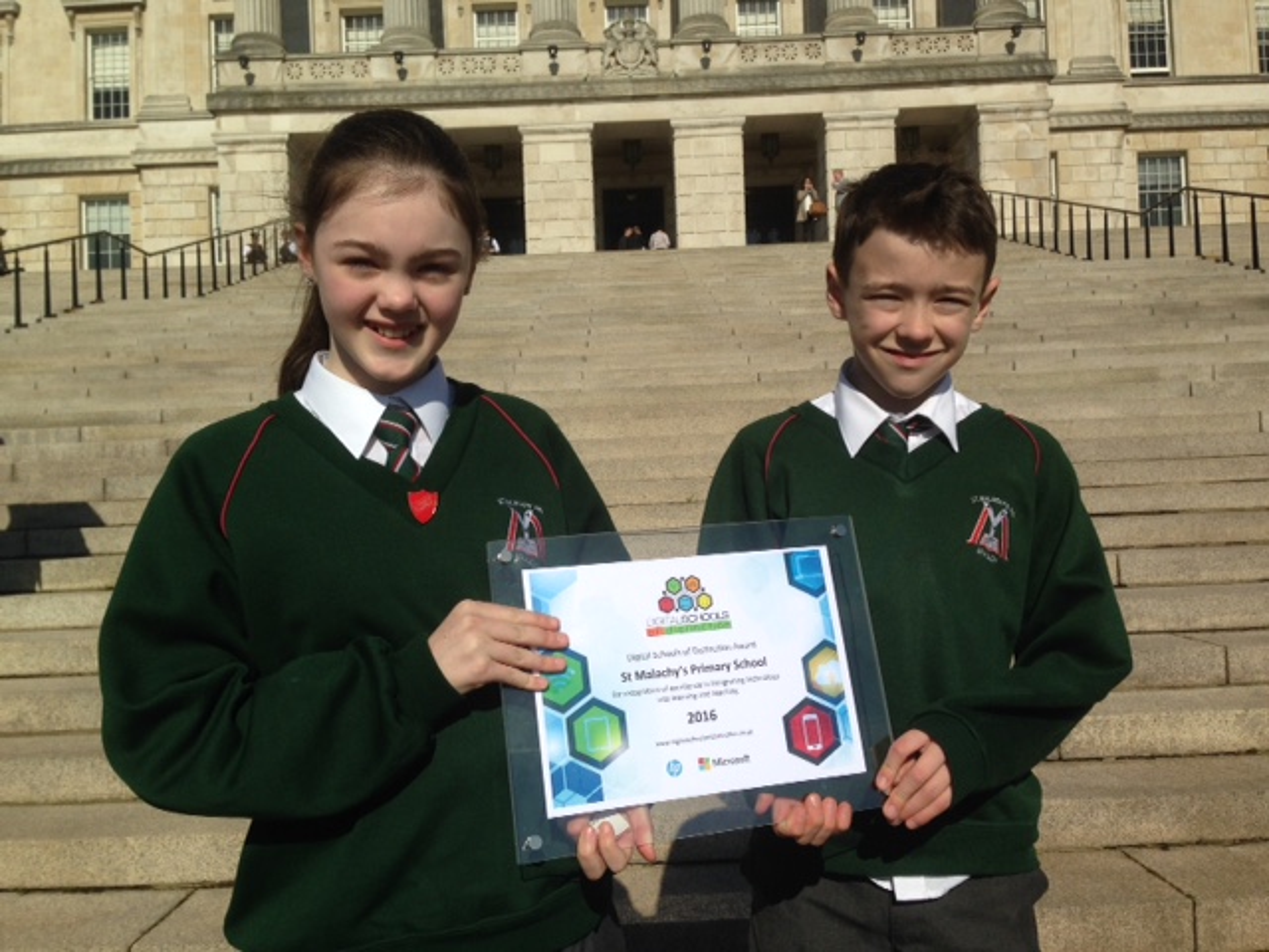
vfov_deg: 42.9
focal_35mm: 33
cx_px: 634
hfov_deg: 55.4
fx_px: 1210
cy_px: 476
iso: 50
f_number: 2.4
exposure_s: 1/3876
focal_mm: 4.12
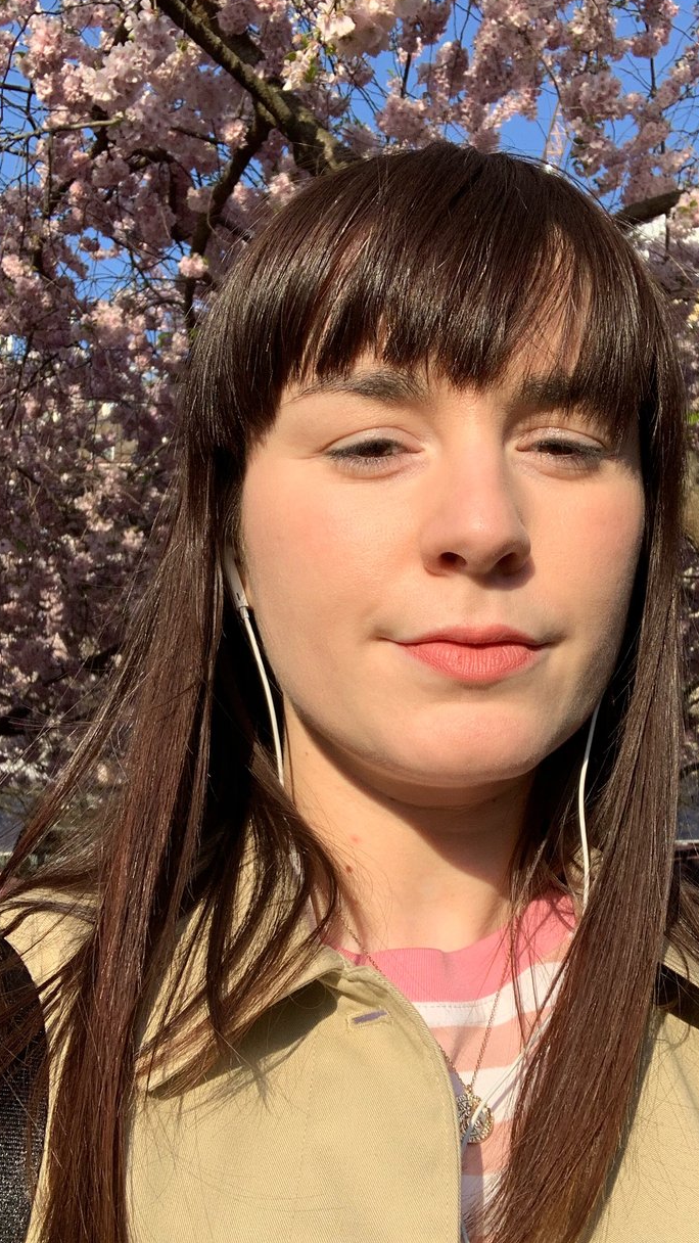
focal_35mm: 39
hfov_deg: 30.4
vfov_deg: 51.6
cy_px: 663
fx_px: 1285
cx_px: 402
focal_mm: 2.87
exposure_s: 1/1236
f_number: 2.2
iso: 16
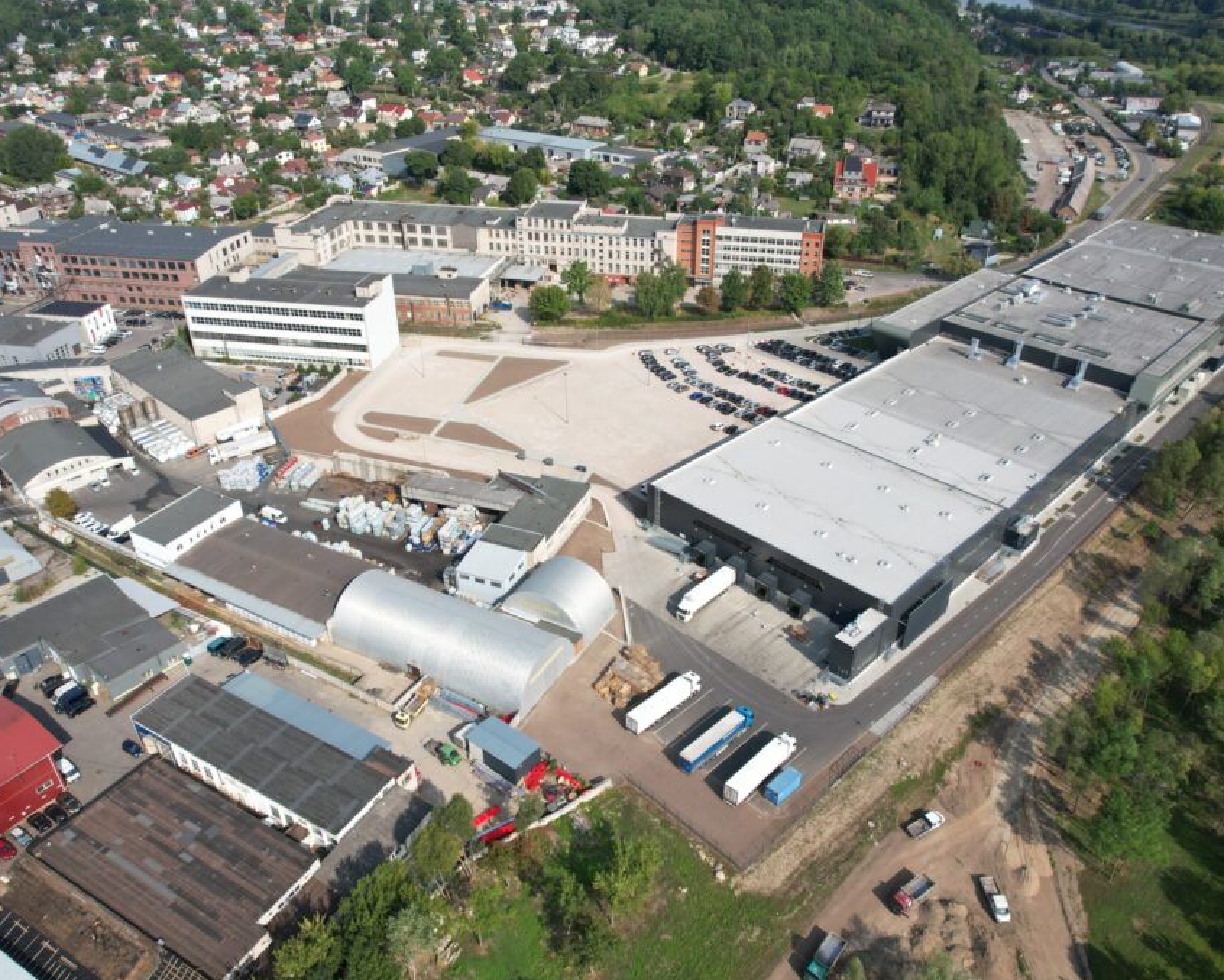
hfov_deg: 68.1
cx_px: 608
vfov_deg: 56.8
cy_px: 490
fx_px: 906
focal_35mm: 25
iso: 100
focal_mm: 8.38
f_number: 2.8
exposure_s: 1/1600
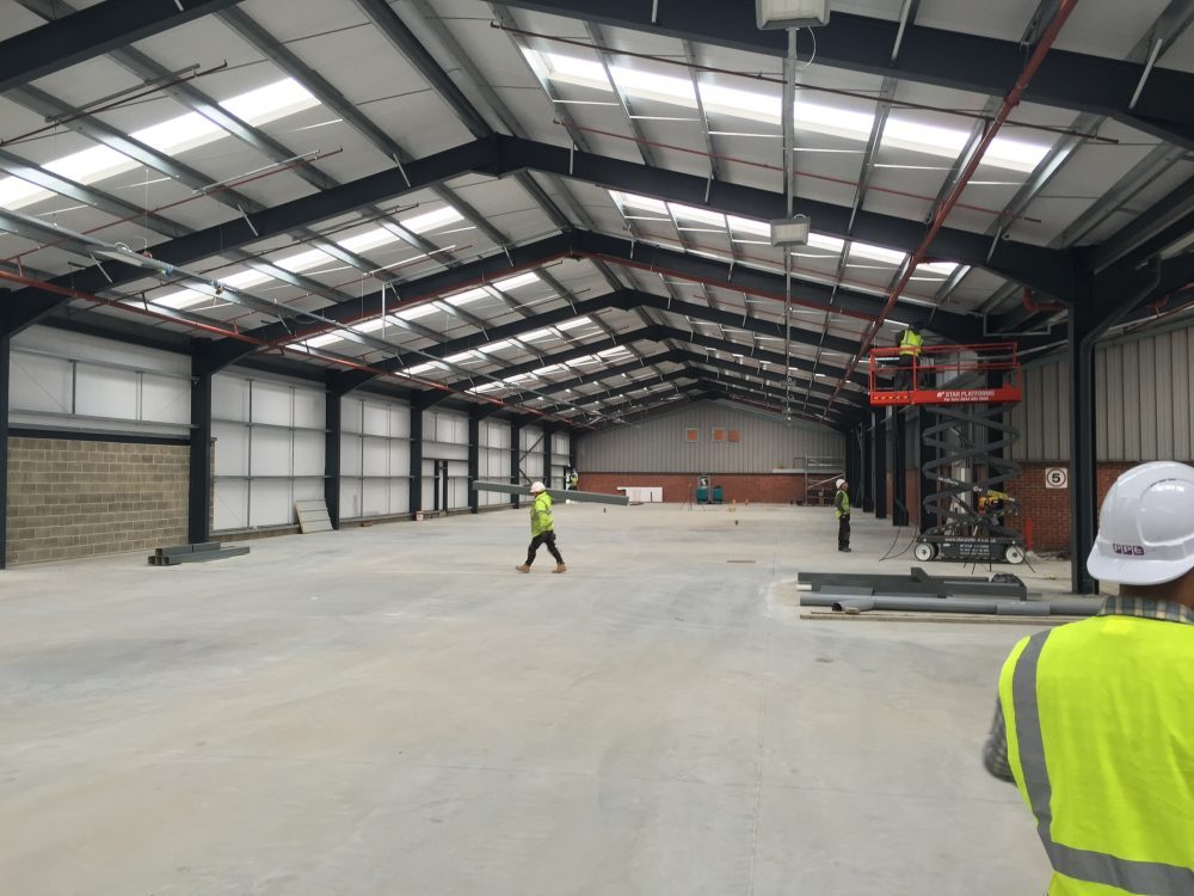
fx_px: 1000
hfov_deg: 61.7
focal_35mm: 29
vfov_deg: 48.2
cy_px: 448
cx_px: 597
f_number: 2.2
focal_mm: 4.15
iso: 40
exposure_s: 1/60
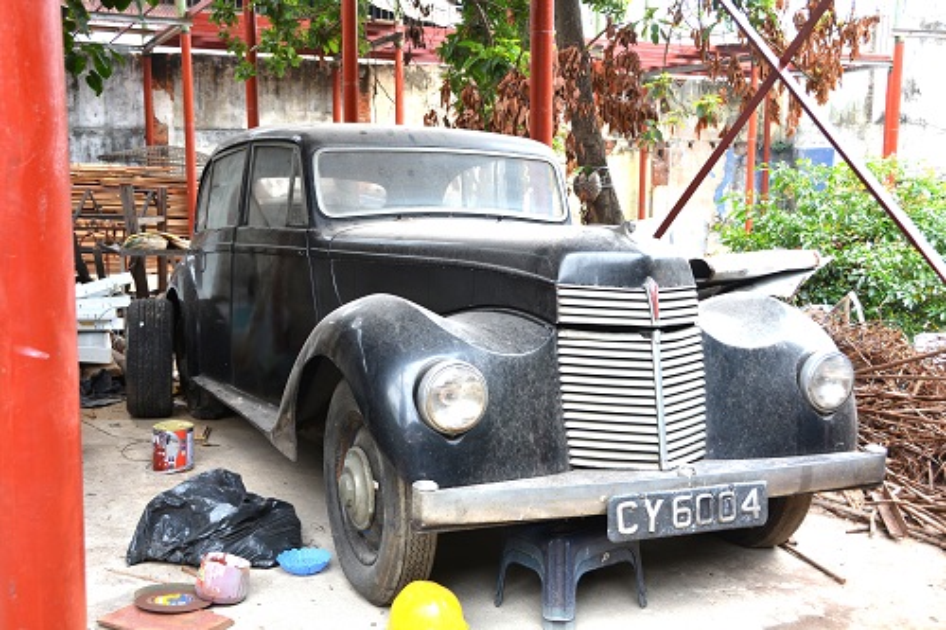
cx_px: 473
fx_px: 1064
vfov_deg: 33.0
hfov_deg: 47.9
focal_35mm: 40
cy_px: 315
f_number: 5.6
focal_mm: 27
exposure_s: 1/125
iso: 280
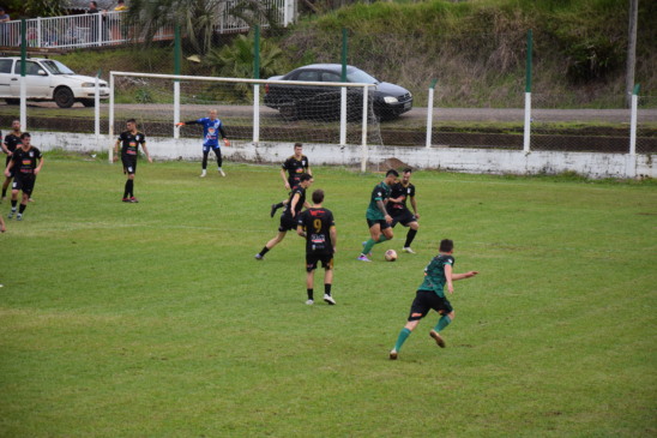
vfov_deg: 8.7
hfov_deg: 13.0
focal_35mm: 158
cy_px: 219
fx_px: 2873
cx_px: 328
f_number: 5.6
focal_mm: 105
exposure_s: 1/320
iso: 400
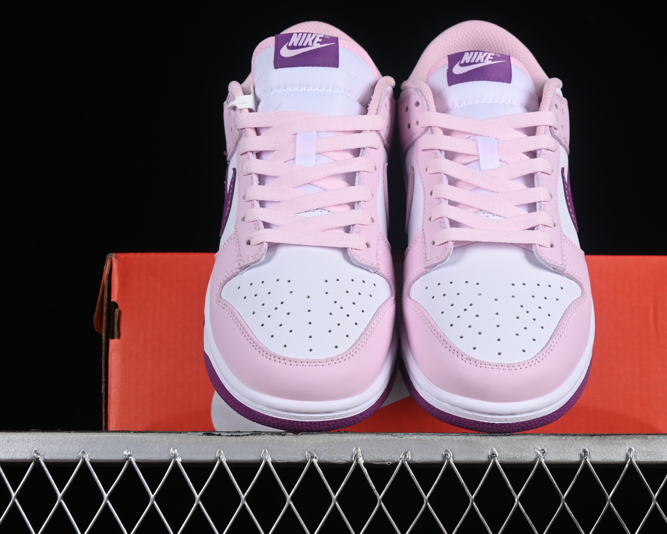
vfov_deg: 18.1
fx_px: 1678
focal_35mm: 85
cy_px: 268
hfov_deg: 22.5
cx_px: 392
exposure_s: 1/80
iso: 160
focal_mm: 50
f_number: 8
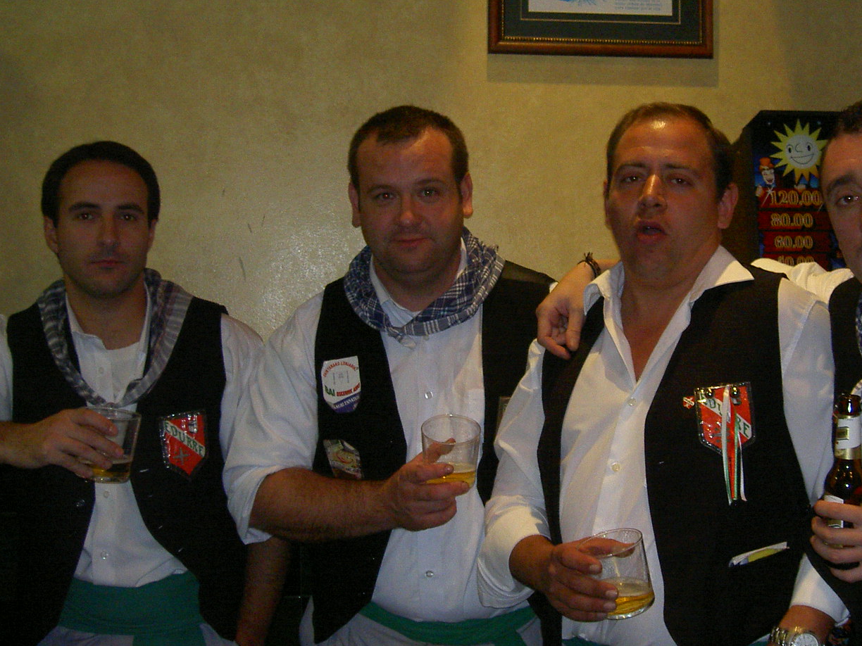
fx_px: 1270
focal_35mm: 51
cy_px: 275
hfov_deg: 37.4
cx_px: 513
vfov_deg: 28.5
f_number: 2.8
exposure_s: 1/59.5
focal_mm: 8
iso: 100
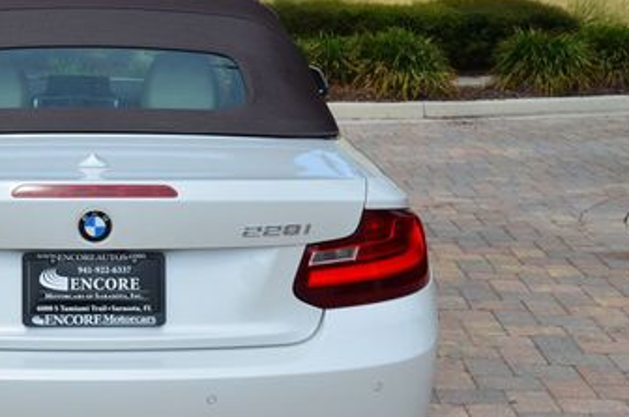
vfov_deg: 17.0
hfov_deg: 24.9
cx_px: 99
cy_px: 230
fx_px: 1396
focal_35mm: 80
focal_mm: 28
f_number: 11
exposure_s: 1/125
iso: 125
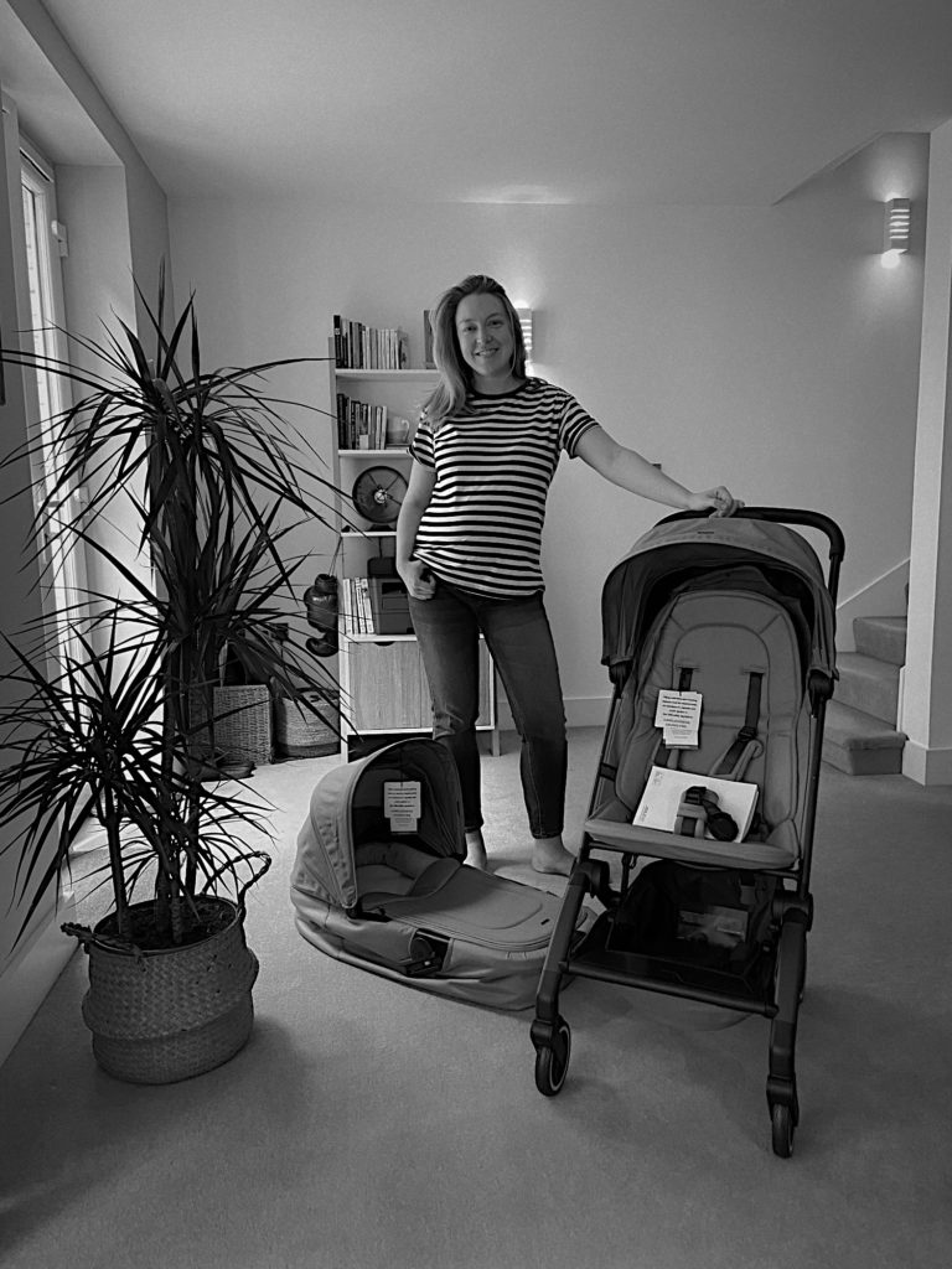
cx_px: 476
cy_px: 634
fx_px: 953
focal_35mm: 26
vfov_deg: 67.3
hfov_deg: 53.1
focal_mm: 4.25
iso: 320
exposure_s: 1/50
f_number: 1.8
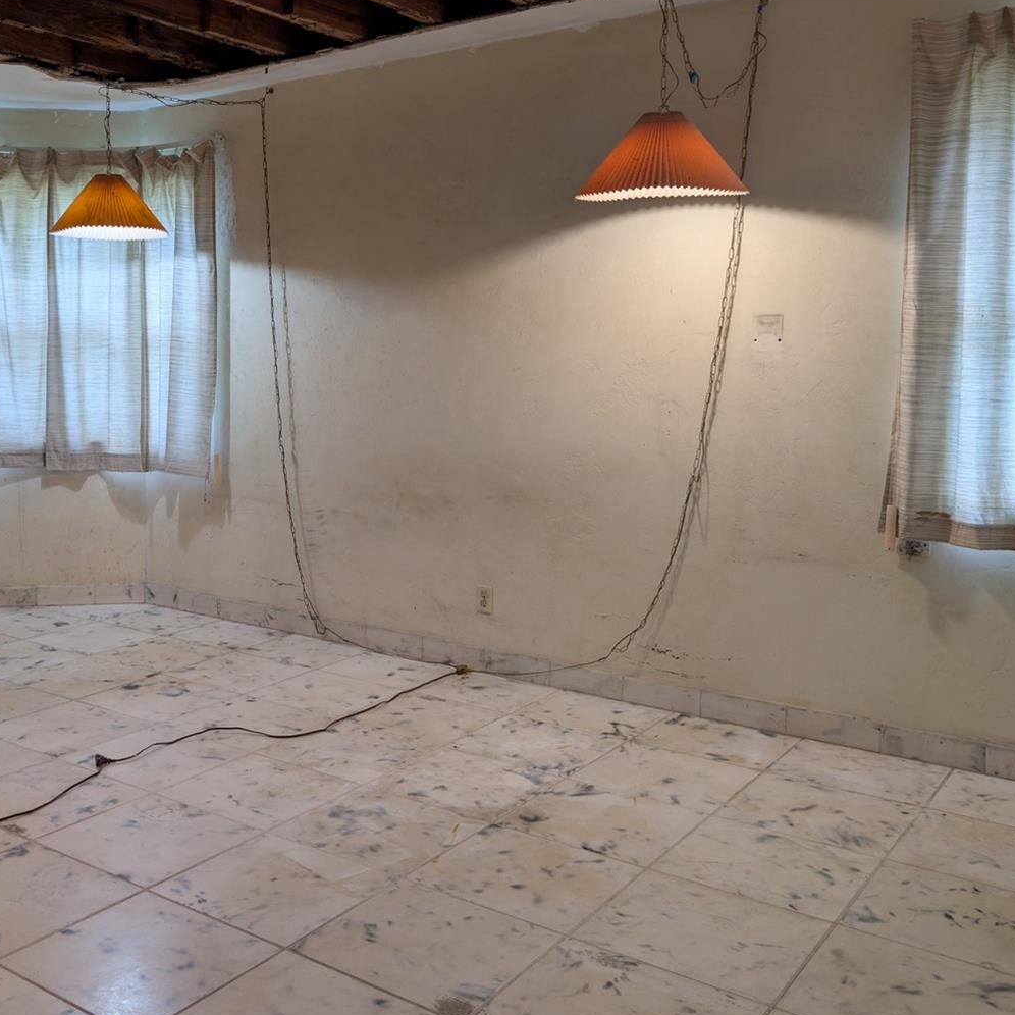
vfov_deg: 48.4
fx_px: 1128
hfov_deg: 47.1
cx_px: 283
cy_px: 466
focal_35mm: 34
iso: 87
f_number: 1.68
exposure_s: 1/60
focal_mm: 6.9
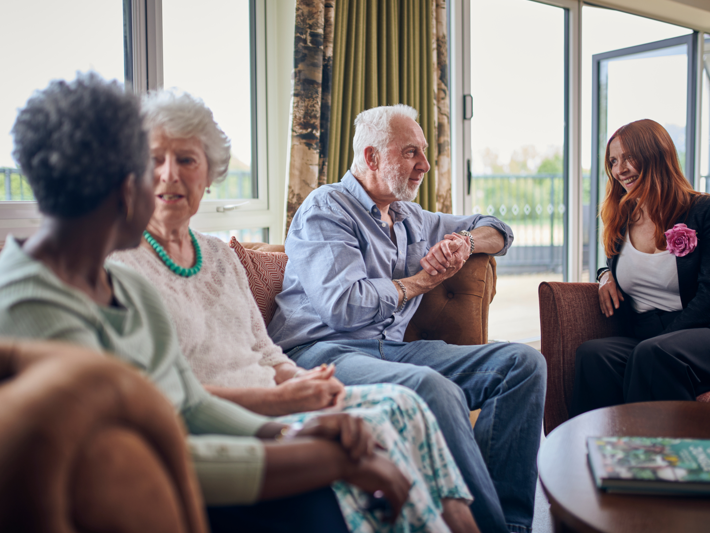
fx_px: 862
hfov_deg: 44.8
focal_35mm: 42
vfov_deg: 34.4
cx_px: 352
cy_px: 265
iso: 100
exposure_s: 1/250
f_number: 1.6
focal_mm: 35
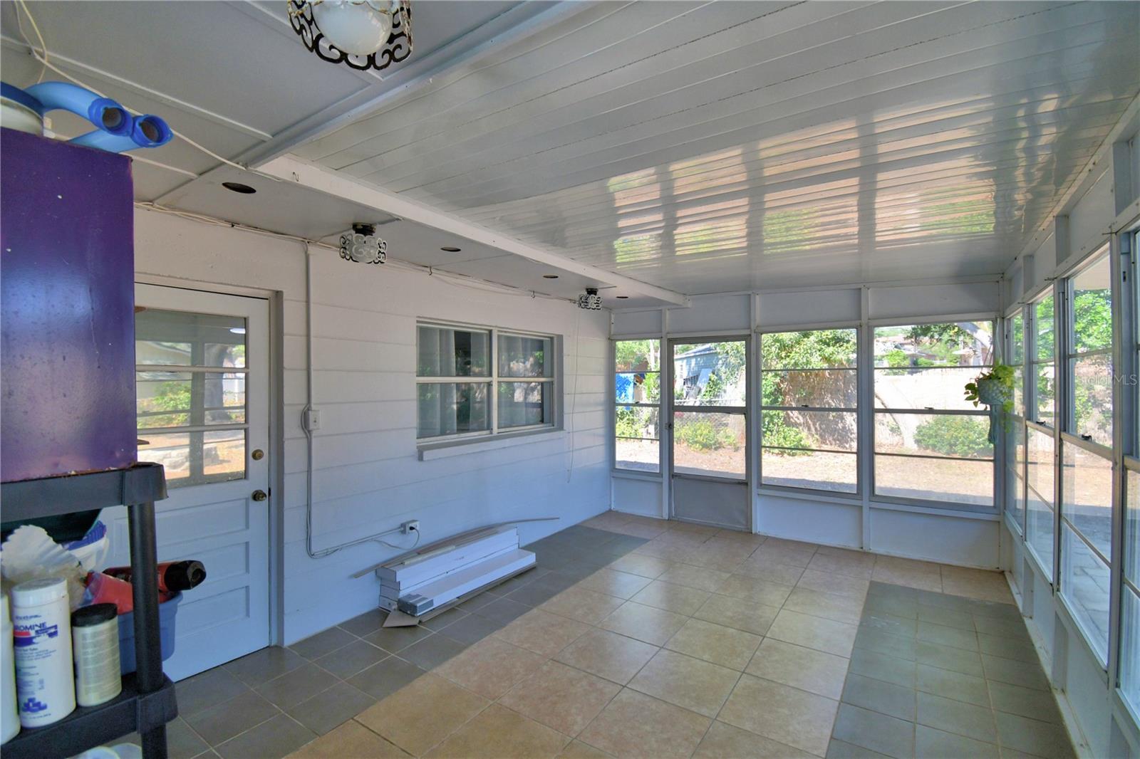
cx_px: 570
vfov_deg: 77.3
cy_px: 380
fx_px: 475
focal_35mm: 15
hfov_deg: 100.4
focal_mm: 10
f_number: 4.5
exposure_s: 1/320
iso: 200
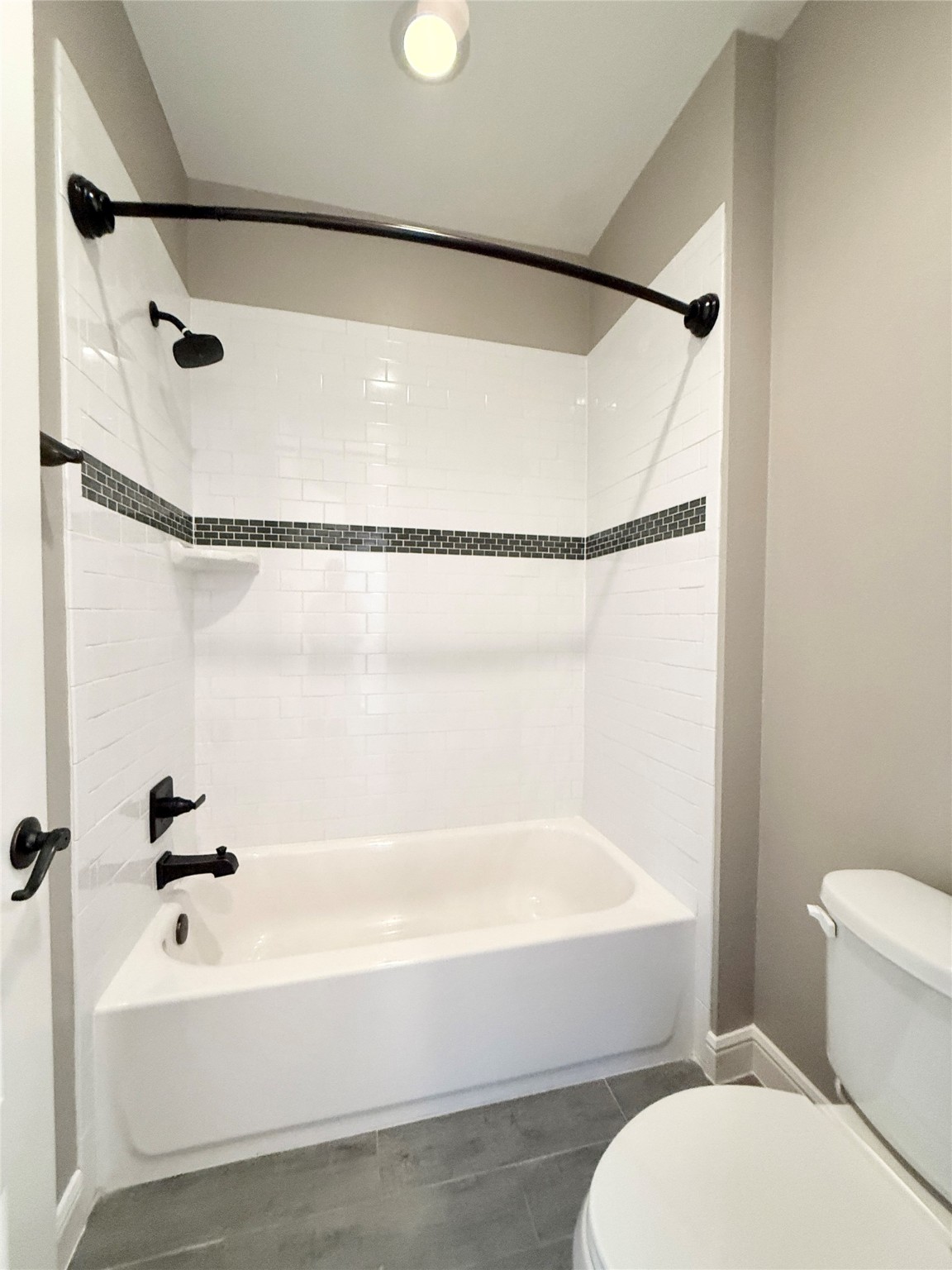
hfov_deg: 85.7
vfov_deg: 102.1
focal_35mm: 14
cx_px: 476
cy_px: 635
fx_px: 513
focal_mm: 2.22
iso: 320
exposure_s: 1/60
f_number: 2.2
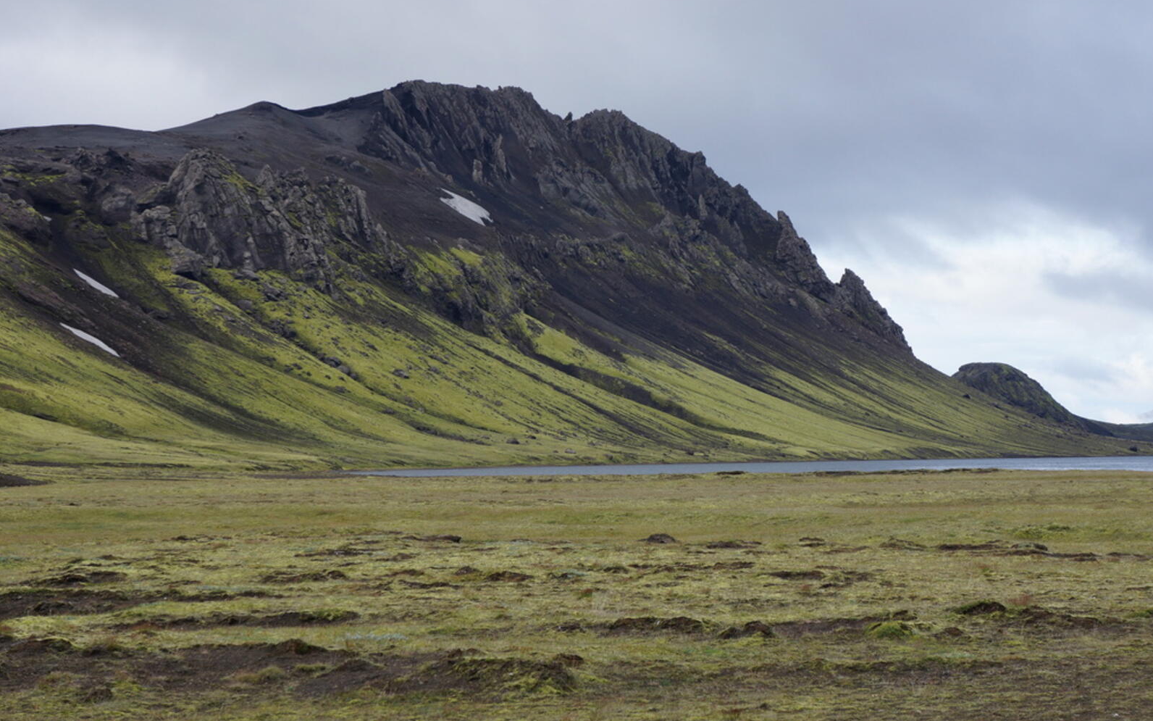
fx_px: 2640
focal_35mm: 84
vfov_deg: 15.5
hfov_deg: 24.6
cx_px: 579
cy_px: 353
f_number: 8
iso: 200
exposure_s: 1/200
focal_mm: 55
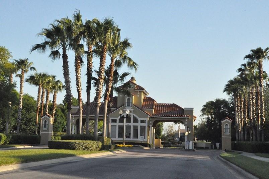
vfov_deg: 22.6
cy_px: 90
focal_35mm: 60
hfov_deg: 33.4
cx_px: 134
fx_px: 448
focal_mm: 40
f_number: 25
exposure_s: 1/640
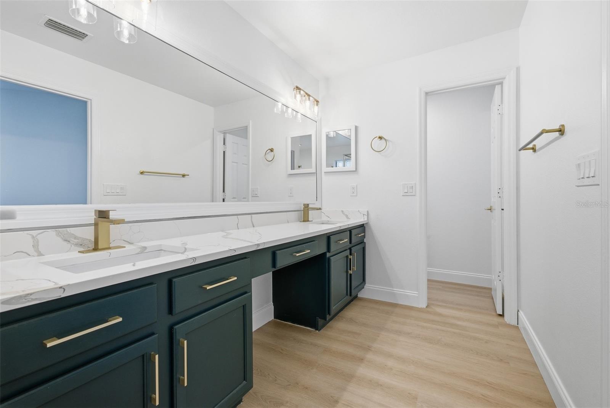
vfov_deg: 77.4
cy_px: 204
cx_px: 305
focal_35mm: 15
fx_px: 254
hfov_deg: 100.4
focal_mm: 15
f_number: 9
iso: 250
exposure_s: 1/40
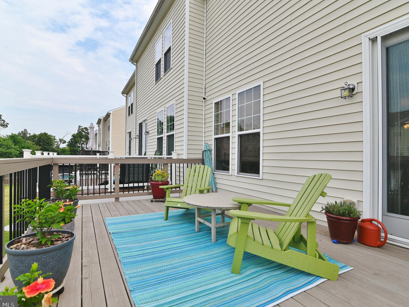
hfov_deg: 87.8
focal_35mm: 18
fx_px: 213
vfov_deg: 71.6
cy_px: 153
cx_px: 205
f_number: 6.3
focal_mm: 16
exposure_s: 1/320
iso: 100
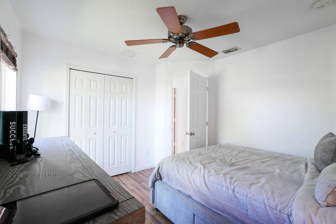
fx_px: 140
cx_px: 168
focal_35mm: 15
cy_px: 112
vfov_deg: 77.3
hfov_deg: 100.4
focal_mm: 10
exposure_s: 1/5
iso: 160
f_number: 7.1
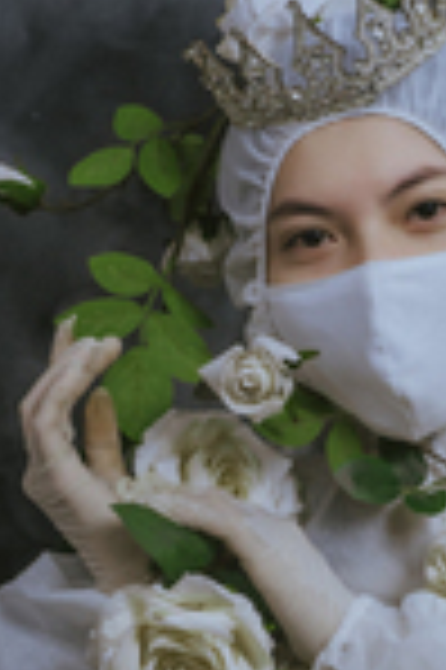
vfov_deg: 9.2
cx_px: 390
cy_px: 728
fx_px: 4135
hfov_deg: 6.2
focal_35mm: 222
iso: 125
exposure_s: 1/160
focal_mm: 85
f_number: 7.1
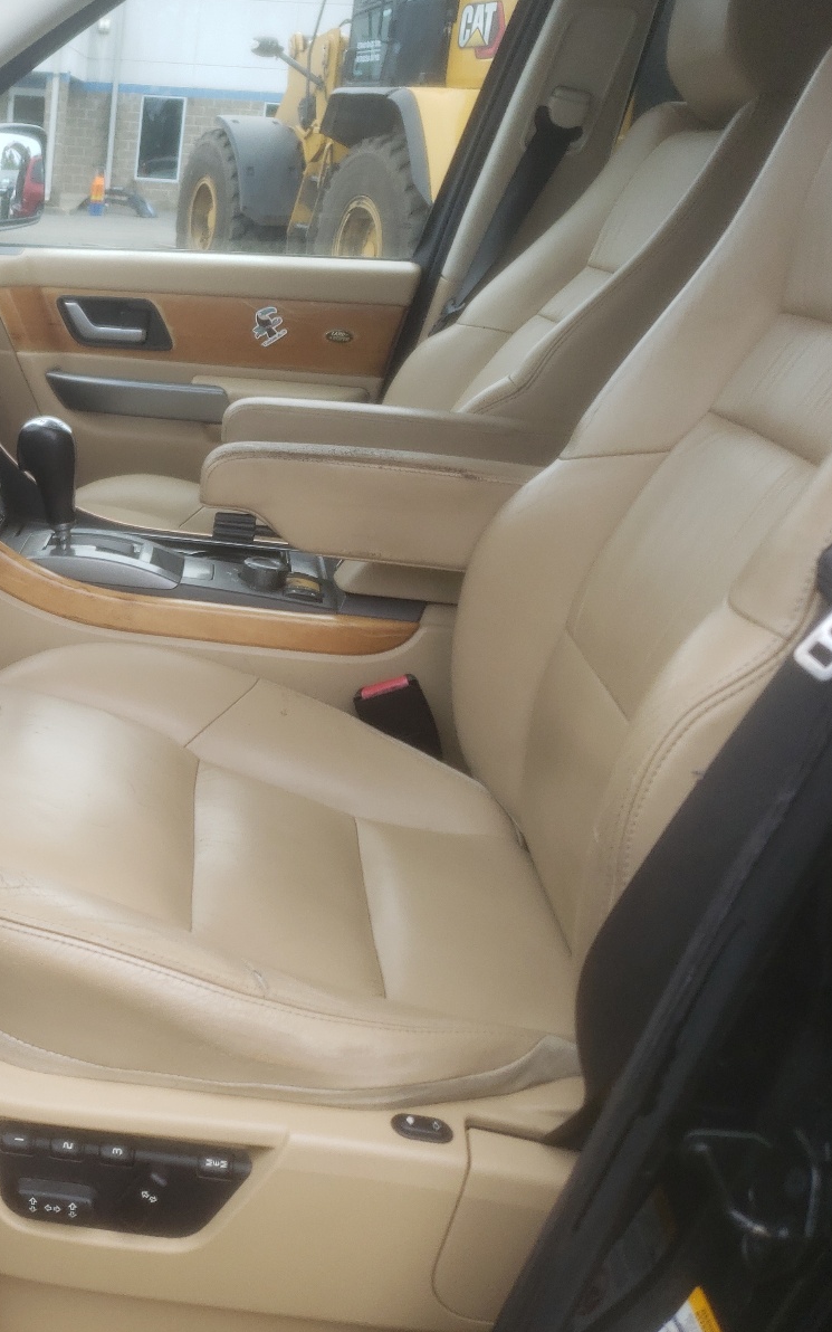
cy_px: 664
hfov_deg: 31.7
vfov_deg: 52.7
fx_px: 1342
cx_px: -9
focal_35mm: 37
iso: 50
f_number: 1.5
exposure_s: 1/500
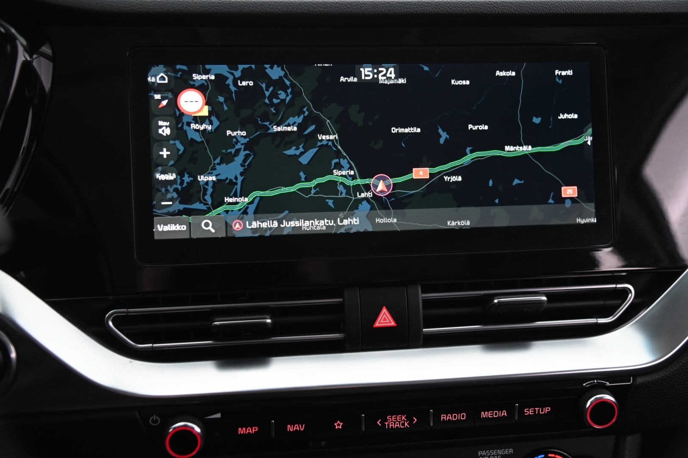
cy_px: 229
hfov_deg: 44.5
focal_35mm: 44
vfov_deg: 30.5
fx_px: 840
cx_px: 344
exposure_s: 1/20
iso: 2000
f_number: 4
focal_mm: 44
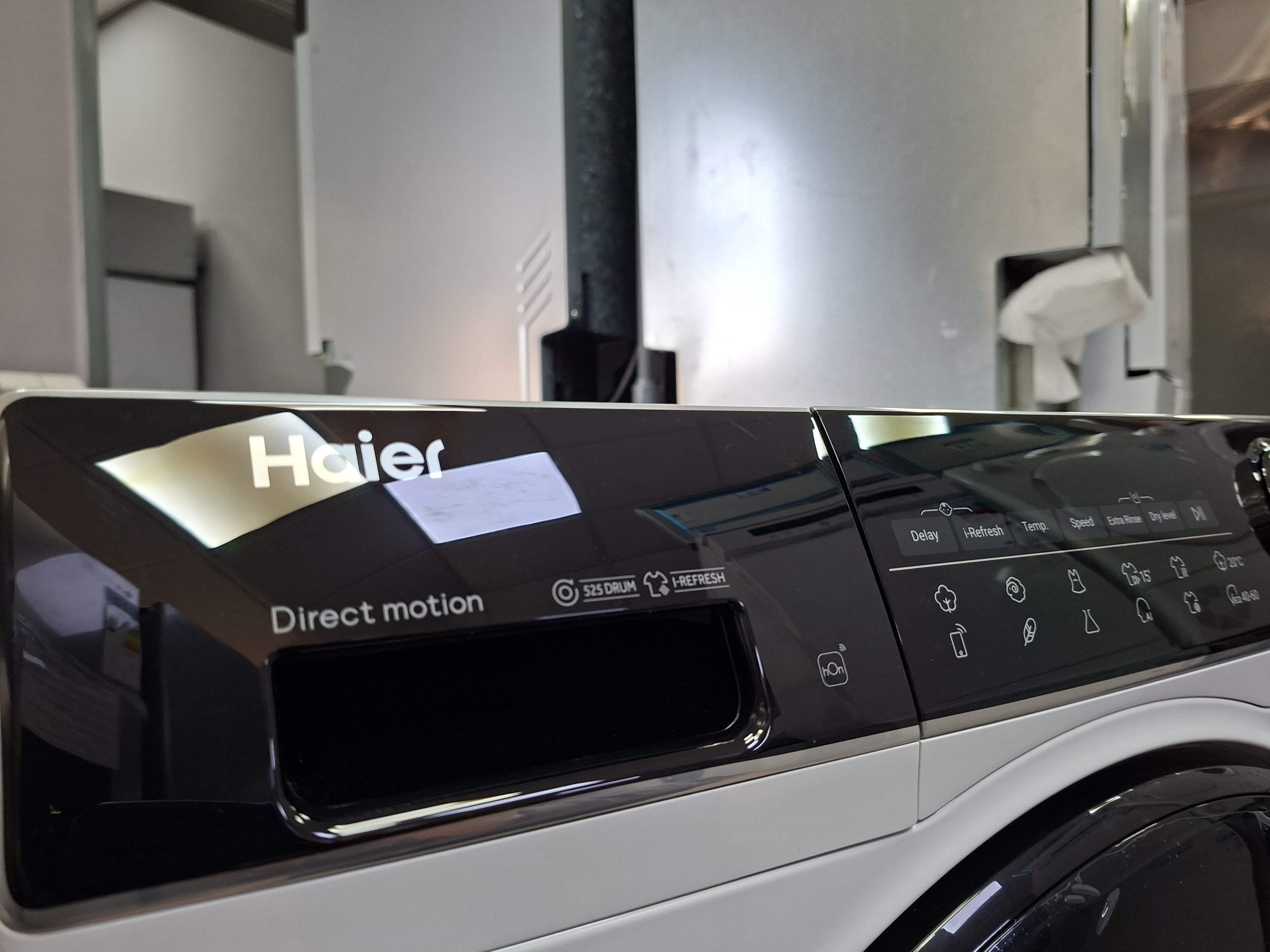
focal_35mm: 23
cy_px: 476
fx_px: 844
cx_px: 635
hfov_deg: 73.9
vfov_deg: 58.9
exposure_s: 1/100
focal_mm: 5.54
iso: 125
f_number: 1.8
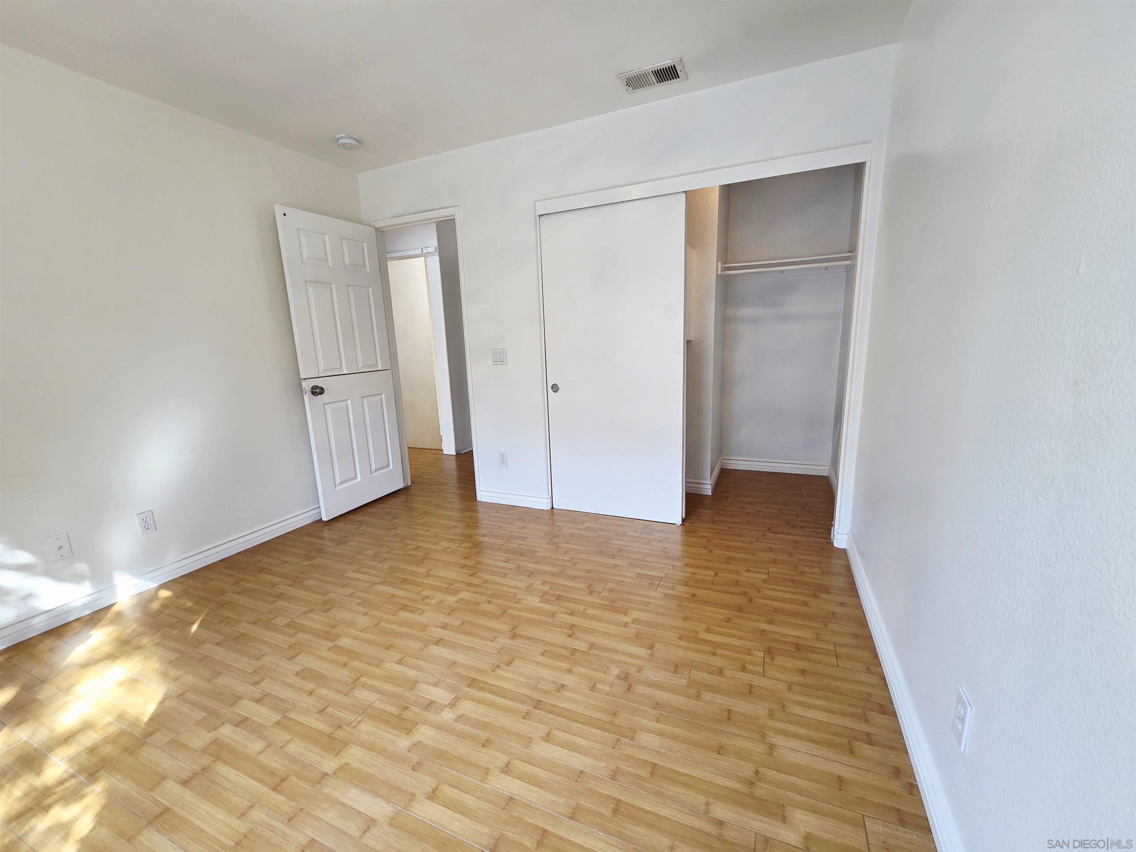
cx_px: 568
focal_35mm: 13
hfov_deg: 106.2
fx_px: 427
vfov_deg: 89.9
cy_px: 426
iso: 125
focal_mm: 2.2
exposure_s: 1/120
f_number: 2.2
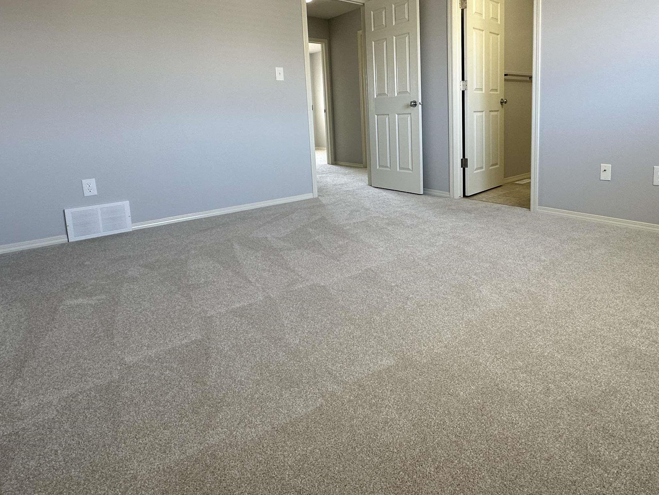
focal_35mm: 21
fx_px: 400
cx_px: 379
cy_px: 171
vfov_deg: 62.1
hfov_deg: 78.5
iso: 125
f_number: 2.2
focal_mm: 2.22
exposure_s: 1/120
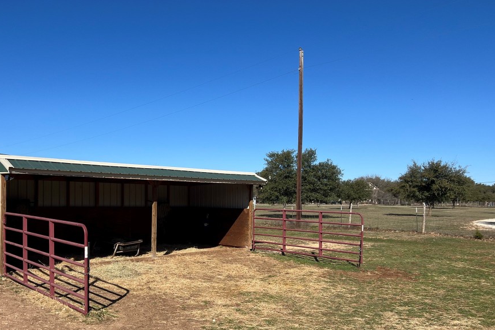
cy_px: 209
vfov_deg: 40.8
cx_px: 213
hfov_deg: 58.5
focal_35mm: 32
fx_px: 440
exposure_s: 1/5319
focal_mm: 5.7
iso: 50
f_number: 1.5
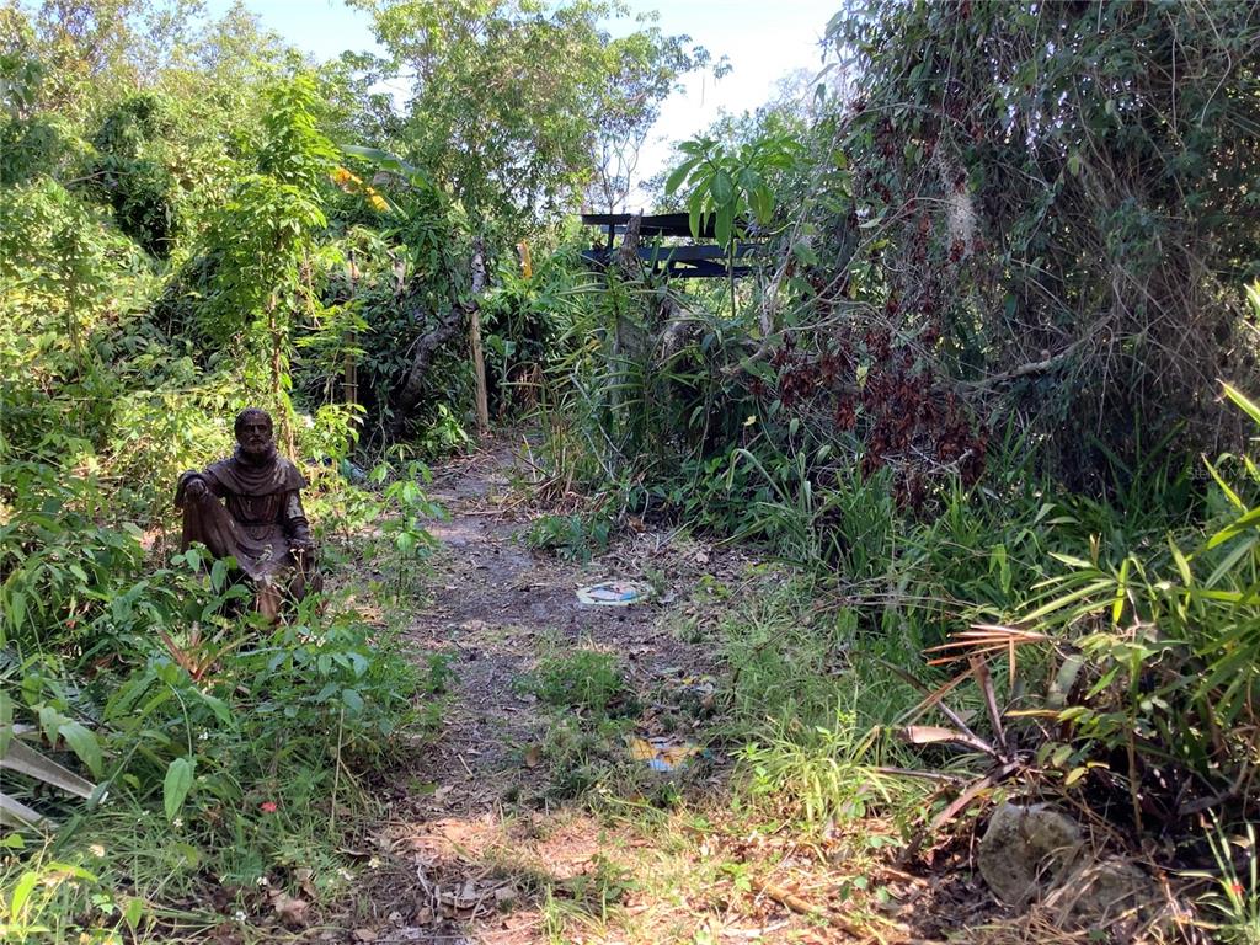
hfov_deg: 58.4
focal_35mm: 31
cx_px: 630
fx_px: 1128
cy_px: 472
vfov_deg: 45.4
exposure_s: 1/120
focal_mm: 3.3
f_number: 2.4
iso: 32
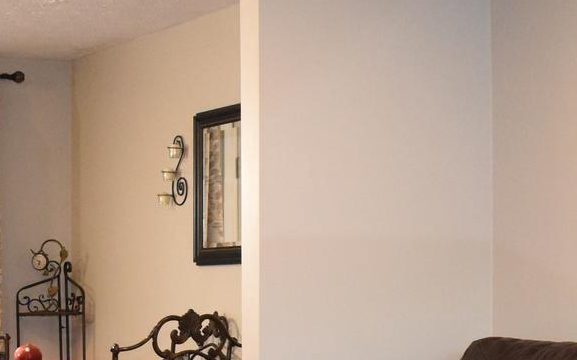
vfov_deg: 11.4
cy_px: 316
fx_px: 1789
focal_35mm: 114
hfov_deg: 18.3
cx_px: 218
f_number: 3.8
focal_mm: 21
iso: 3200
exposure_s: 1/200
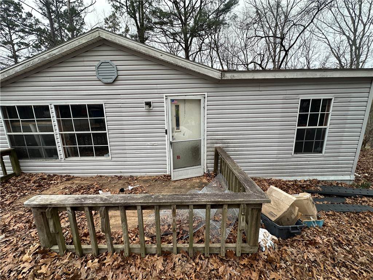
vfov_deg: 85.7
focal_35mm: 14
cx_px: 186
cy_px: 140
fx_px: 151
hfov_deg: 102.1
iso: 40
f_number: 2.2
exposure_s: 1/430
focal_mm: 2.22
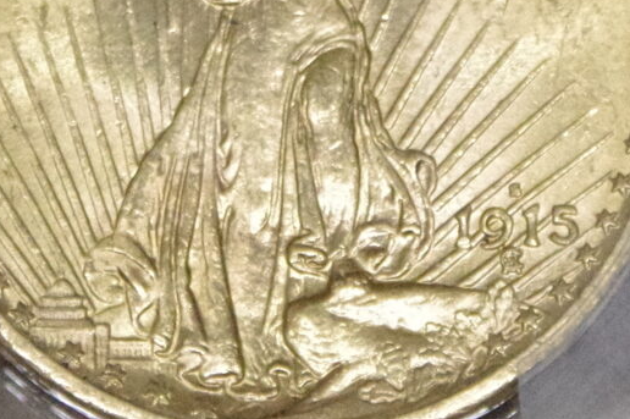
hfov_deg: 1.9
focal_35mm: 1064
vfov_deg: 1.3
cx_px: 378
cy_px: -228
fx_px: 18610
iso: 12800
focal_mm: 143
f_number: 8
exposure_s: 1/200
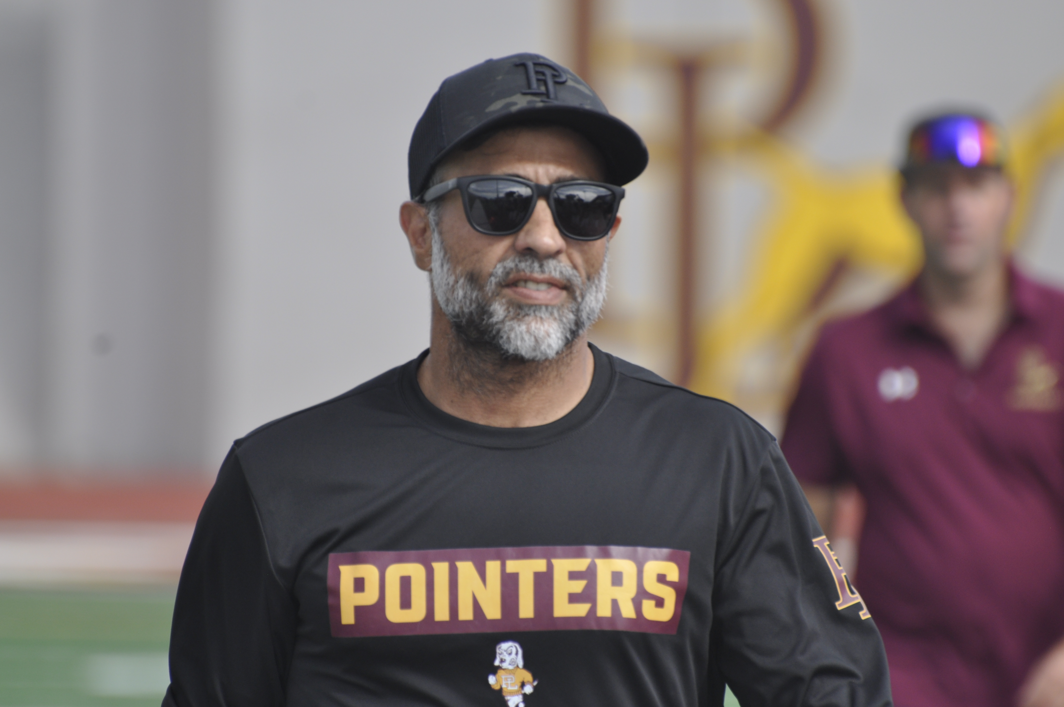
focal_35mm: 420
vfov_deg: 3.3
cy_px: 354
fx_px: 12398
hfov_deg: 4.9
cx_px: 532
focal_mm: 280
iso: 320
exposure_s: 1/500
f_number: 5.6
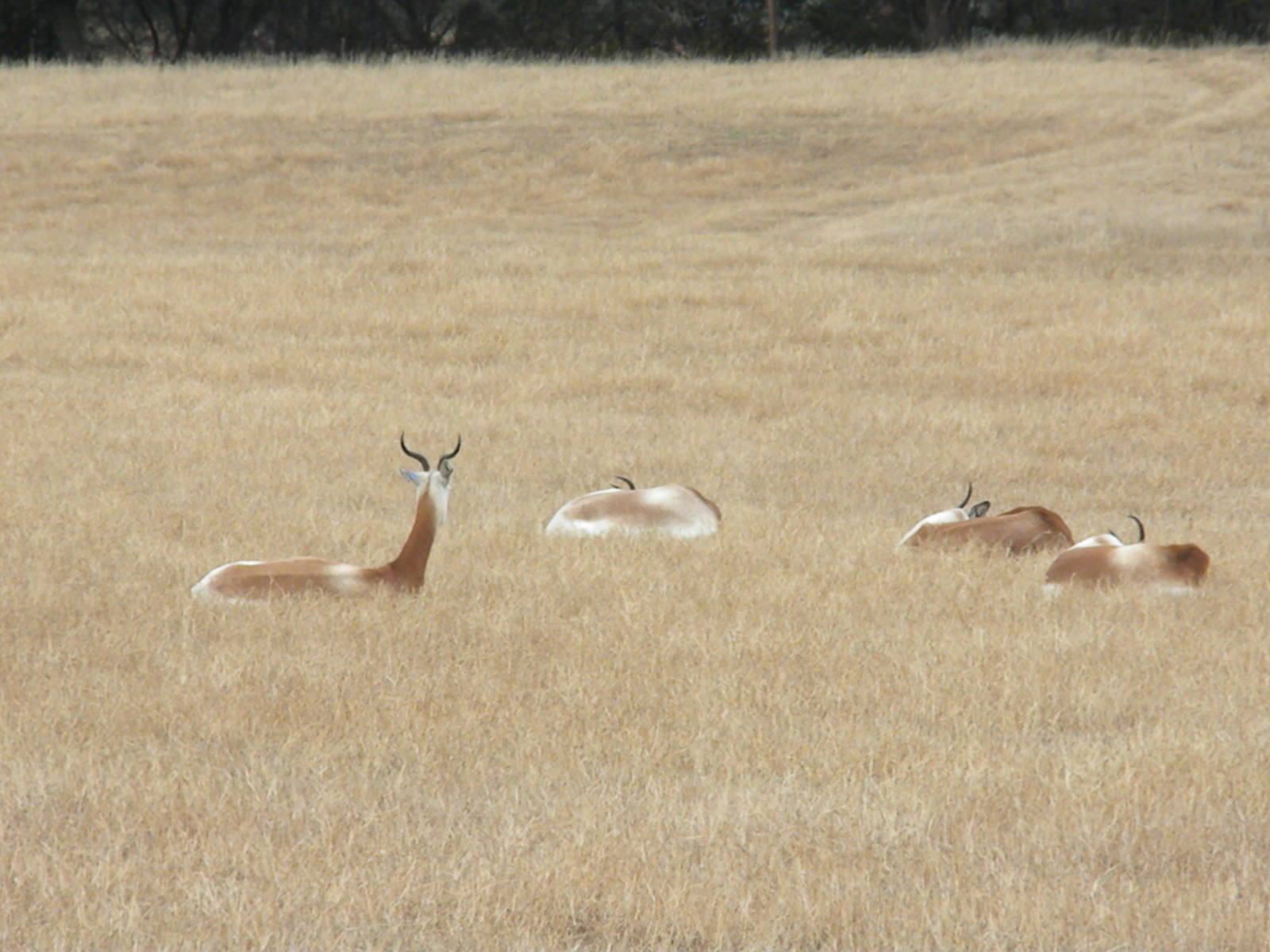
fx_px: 9539
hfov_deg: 7.6
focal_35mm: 260
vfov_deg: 5.7
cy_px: 476
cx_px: 635
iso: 640
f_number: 14
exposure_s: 1/165
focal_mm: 46.2
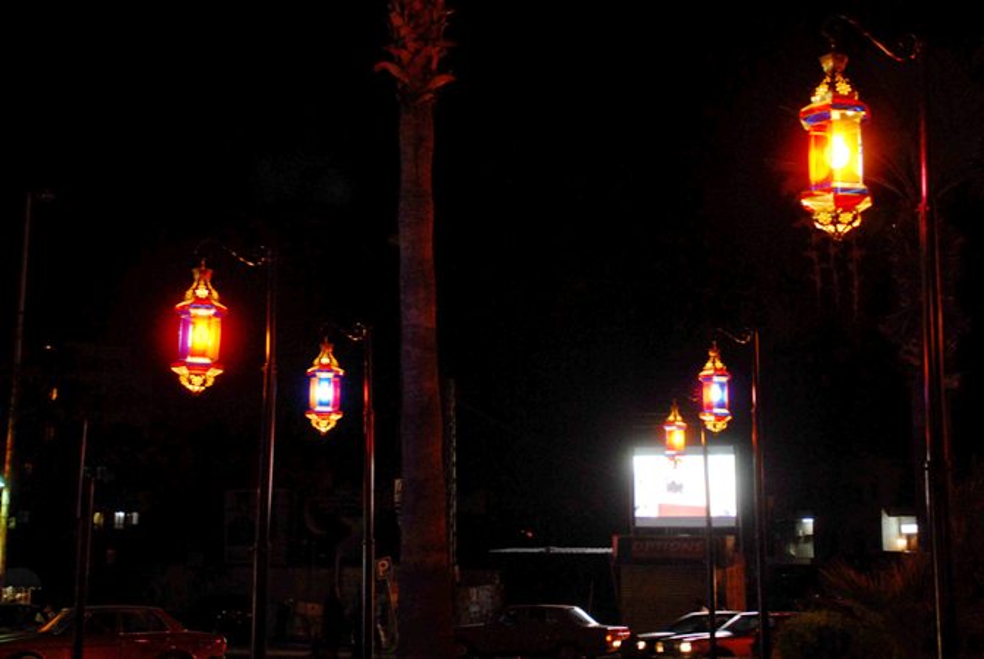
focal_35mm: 52
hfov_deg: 37.8
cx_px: 492
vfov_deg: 25.8
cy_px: 330
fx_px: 1437
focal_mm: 35
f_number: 2.8
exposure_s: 1/30
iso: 800
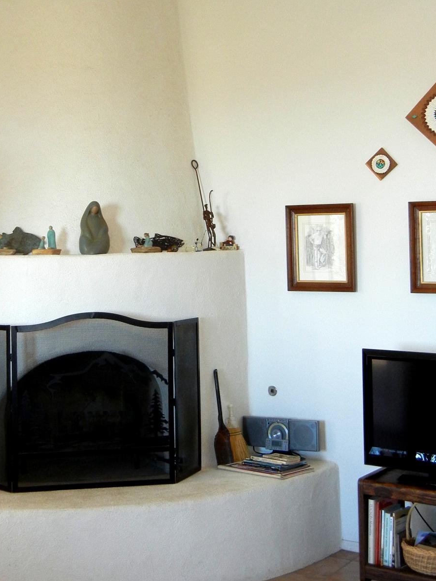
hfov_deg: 25.6
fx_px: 957
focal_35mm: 57
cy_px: 212
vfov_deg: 33.6
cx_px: 157
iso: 200
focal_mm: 6.2
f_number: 3.6
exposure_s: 1/36.5
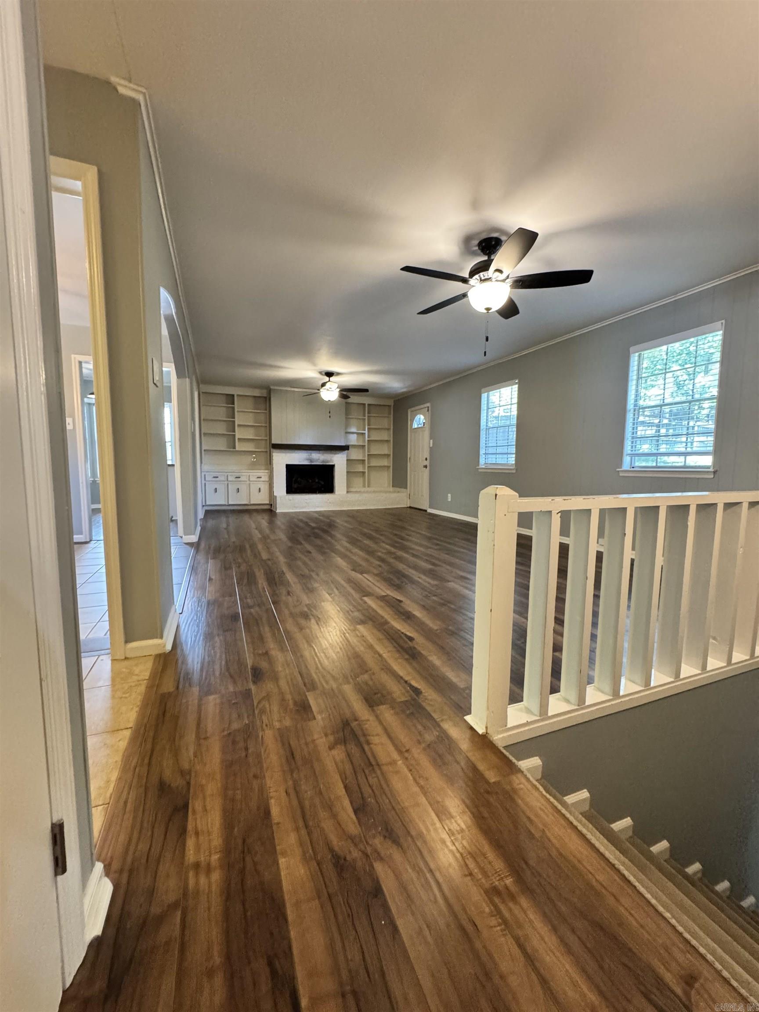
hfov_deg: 85.7
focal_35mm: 14
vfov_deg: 102.1
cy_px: 506
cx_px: 380
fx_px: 409
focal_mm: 2.22
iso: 640
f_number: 2.2
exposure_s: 1/60
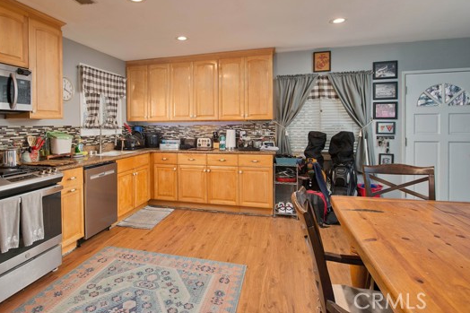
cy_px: 122
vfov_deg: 56.7
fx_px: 287
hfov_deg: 77.8
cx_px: 190
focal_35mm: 22
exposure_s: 1/160
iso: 400
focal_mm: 18
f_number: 4.5
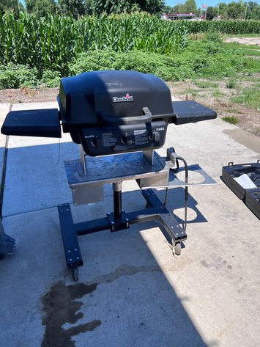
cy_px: 174
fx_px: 260
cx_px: 130
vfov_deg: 67.3
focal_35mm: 26
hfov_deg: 53.1
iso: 50
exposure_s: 1/3571
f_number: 1.5
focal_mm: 5.7
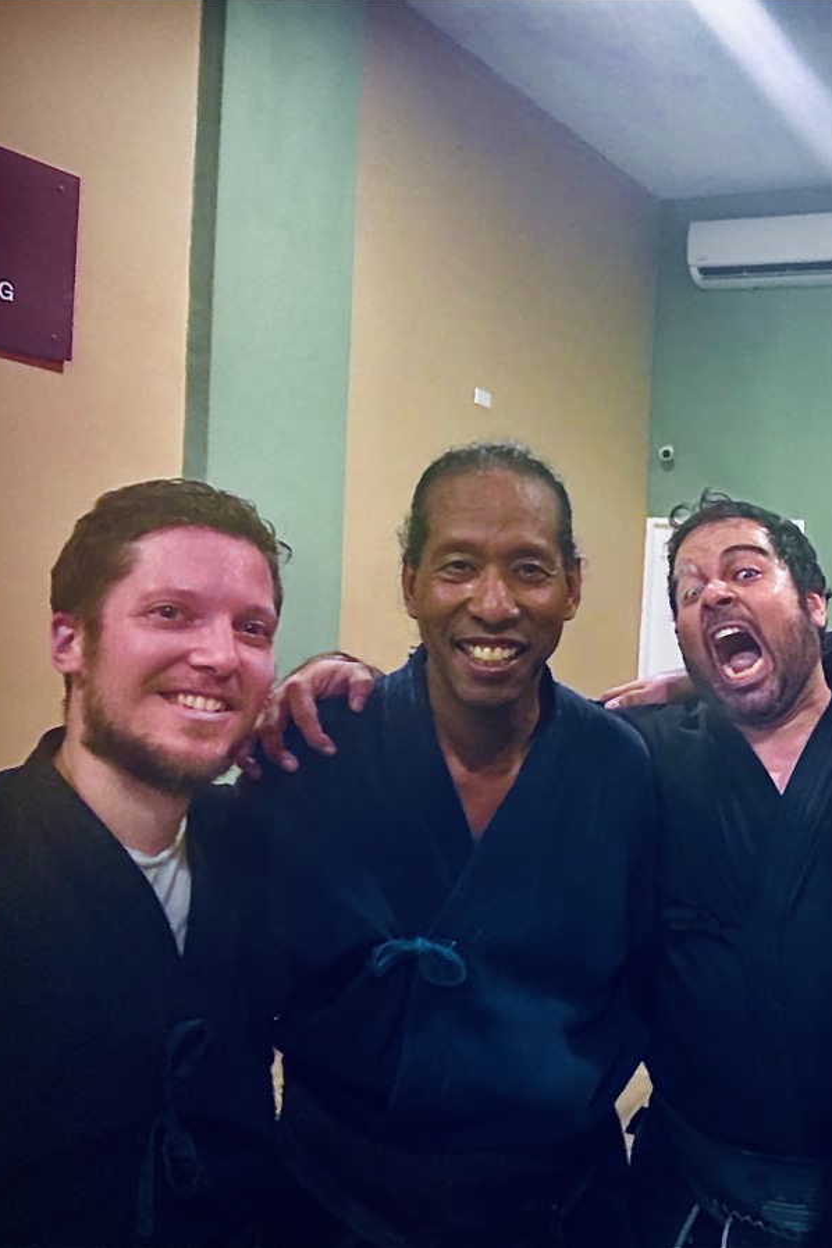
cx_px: 753
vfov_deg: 58.7
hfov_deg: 38.2
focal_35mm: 32
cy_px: 623
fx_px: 1109
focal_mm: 2.69
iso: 640
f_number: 1.9
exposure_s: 1/24
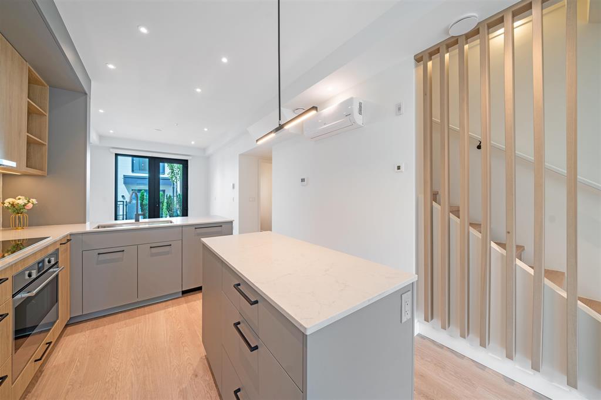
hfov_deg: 112.6
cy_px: 200
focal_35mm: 12
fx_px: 200
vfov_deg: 90.0
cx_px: 300
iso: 100
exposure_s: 1/60
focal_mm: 12
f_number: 6.3
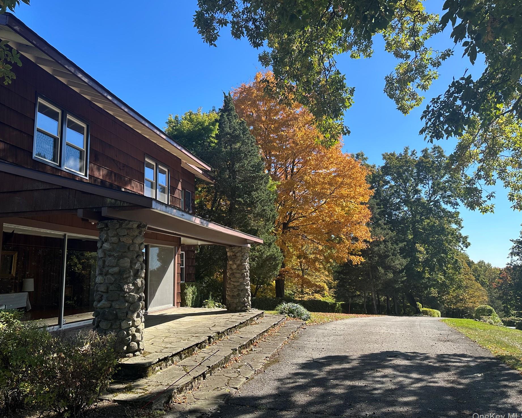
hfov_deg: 65.9
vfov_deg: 54.9
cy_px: 206
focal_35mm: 26
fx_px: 402
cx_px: 240
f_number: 1.78
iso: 80
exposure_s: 1/1541
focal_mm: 6.86
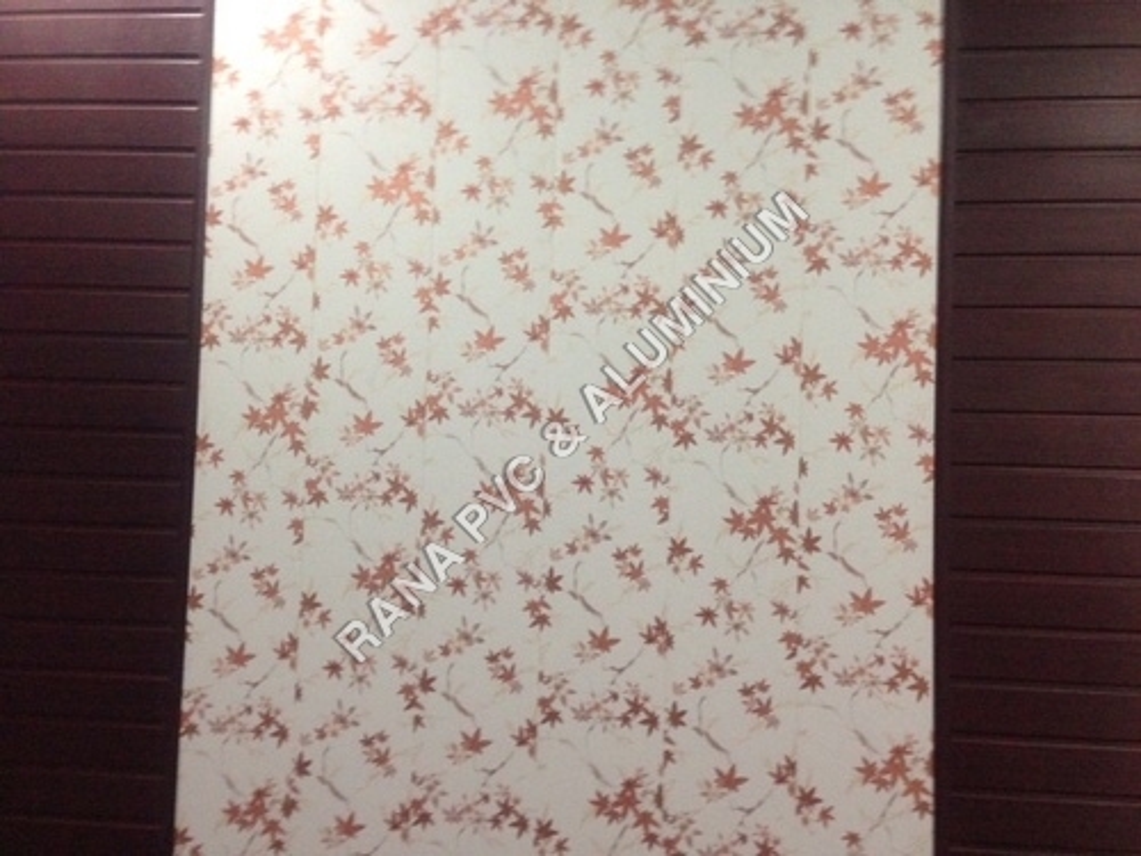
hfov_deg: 55.4
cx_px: 570
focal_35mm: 33
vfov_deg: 42.9
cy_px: 428
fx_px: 1088
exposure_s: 1/20
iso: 320
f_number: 2.4
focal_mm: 4.13
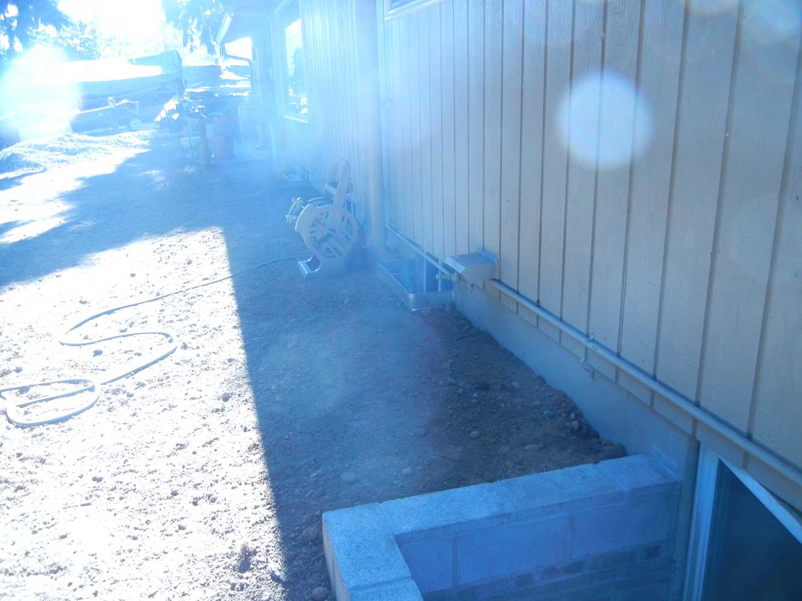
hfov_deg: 60.0
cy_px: 300
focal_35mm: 30
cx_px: 401
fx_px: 695
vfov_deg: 46.8
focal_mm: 5.4
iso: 160
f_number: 3.5
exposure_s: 1/77.2
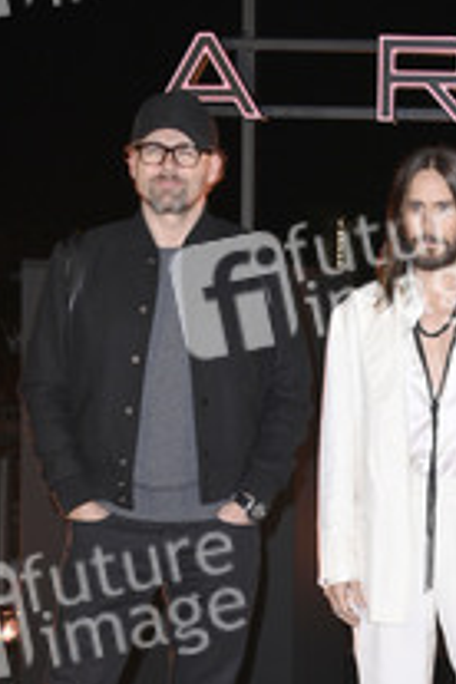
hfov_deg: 12.1
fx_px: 2128
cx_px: 436
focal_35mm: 112
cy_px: 446
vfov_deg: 18.2
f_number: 5.6
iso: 640
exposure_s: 1/125
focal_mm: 58
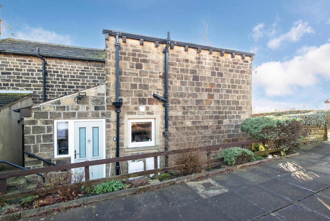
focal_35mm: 17
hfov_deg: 93.3
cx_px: 165
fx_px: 156
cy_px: 110
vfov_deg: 70.5
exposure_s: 1/400
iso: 1250
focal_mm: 17
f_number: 5
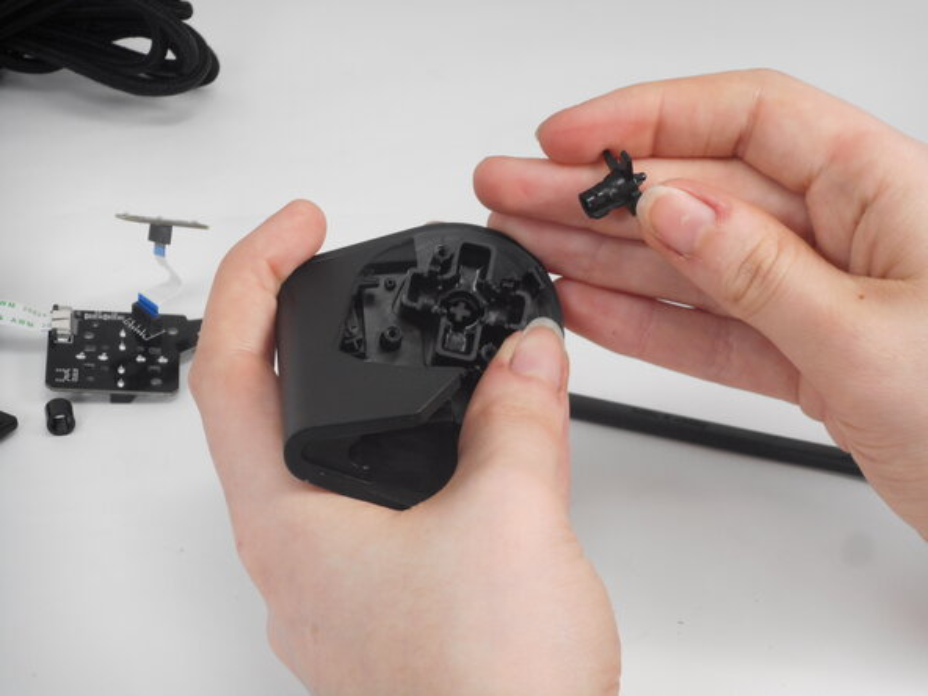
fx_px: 3592
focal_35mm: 134
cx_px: 464
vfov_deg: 11.1
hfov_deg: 14.7
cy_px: 348
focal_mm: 23.9
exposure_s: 1/60
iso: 180
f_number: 6.1
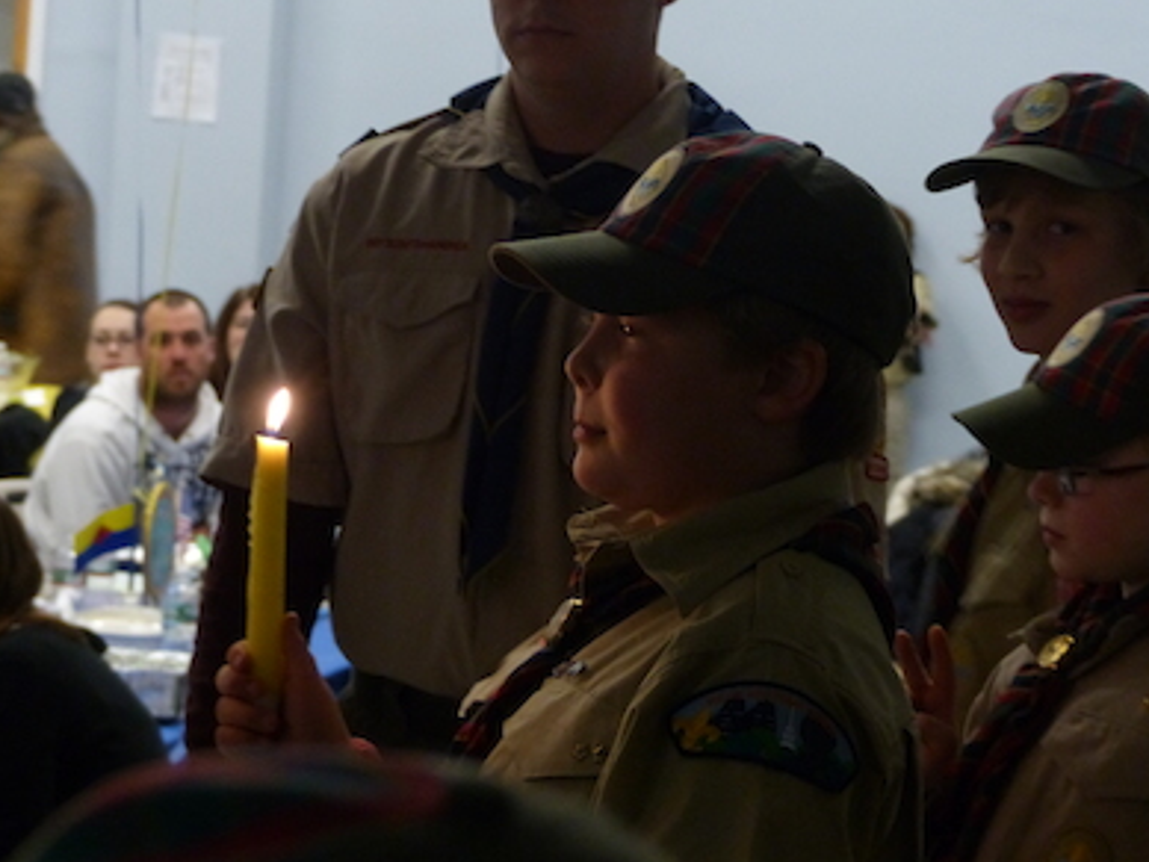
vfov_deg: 9.1
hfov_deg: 12.1
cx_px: 536
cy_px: 283
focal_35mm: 163
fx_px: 5412
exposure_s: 1/13
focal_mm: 21.4
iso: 400
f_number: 2.8
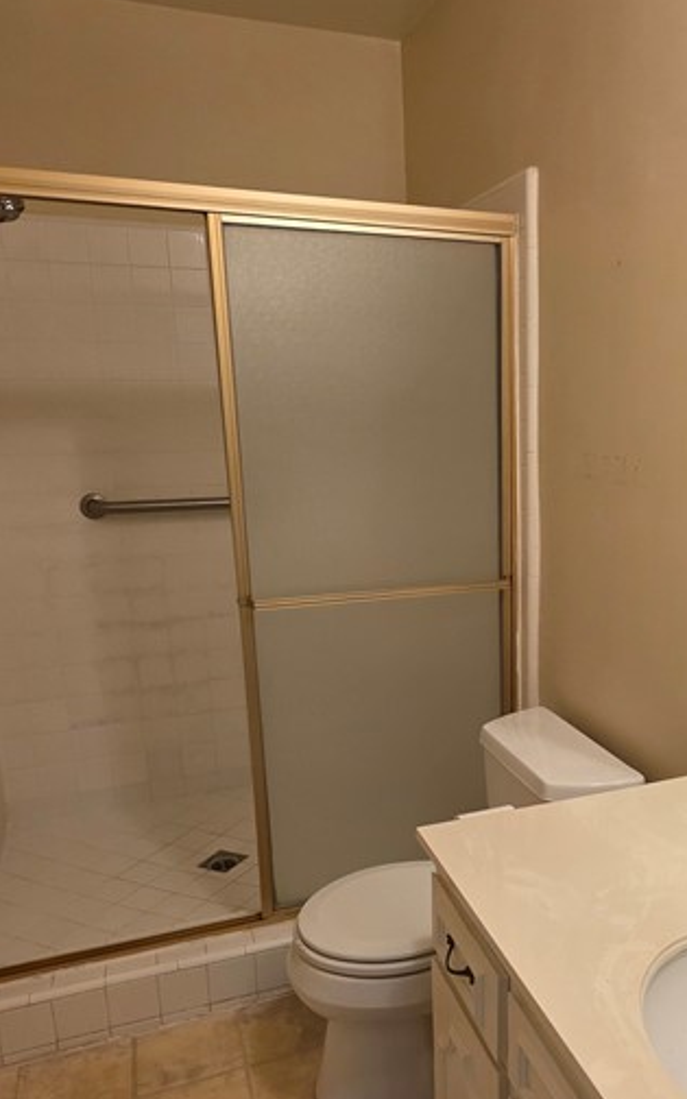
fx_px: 839
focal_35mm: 28
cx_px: 521
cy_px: 628
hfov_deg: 43.0
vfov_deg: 66.1
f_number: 1.9
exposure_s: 1/60
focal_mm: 2.2
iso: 250
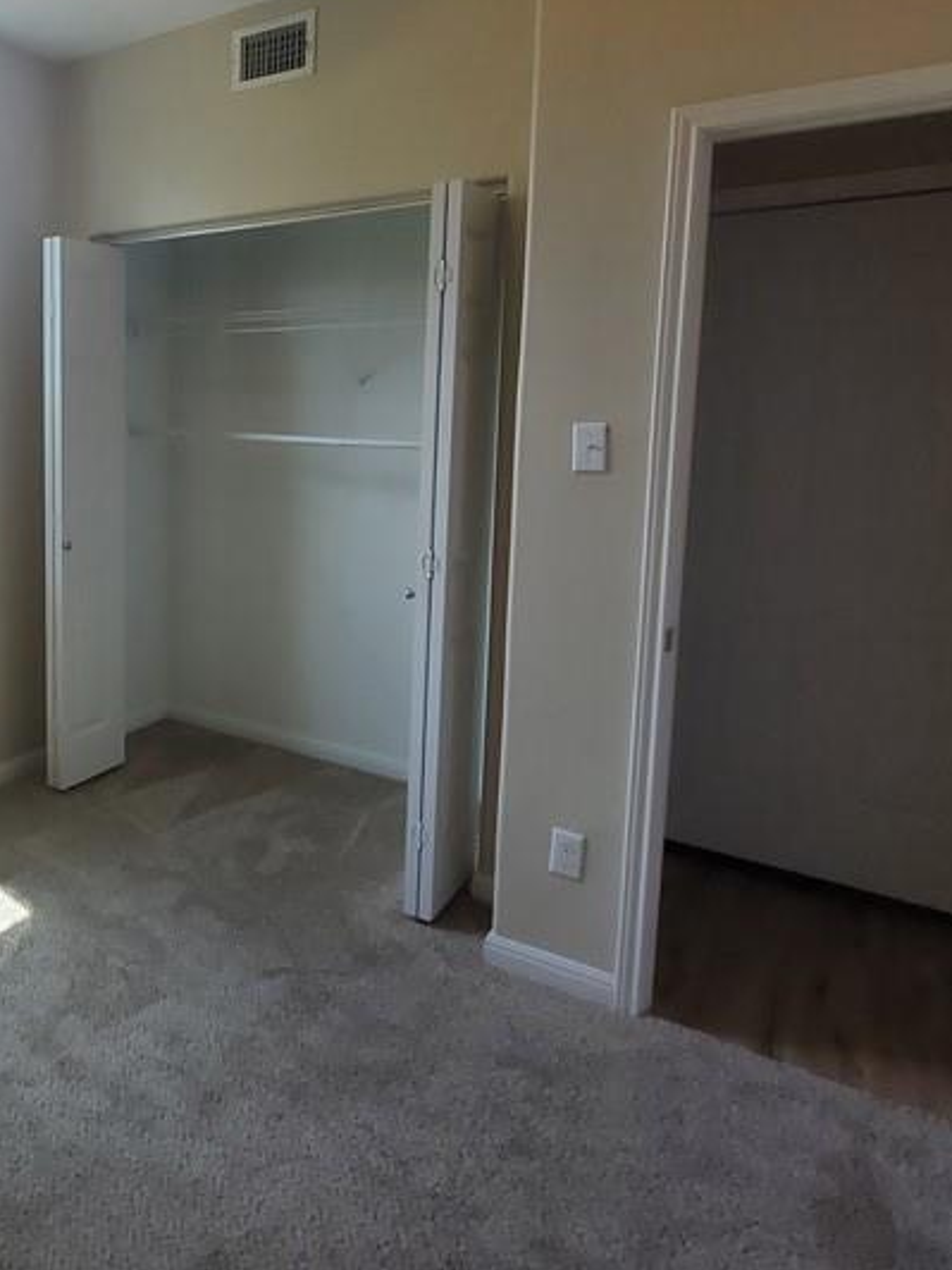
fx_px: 917
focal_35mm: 25
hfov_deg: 48.9
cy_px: 508
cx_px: 91
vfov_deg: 68.7
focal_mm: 1.8
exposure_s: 1/120
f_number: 2.2
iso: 80
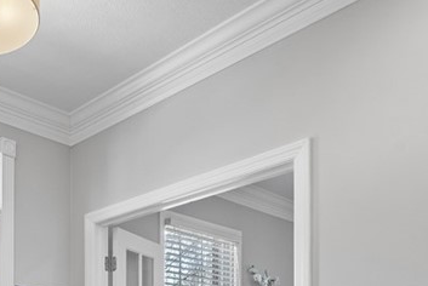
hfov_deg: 42.3
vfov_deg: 26.9
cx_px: 58
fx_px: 512
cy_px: 361
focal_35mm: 43
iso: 400
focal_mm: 14
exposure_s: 1/3
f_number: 8
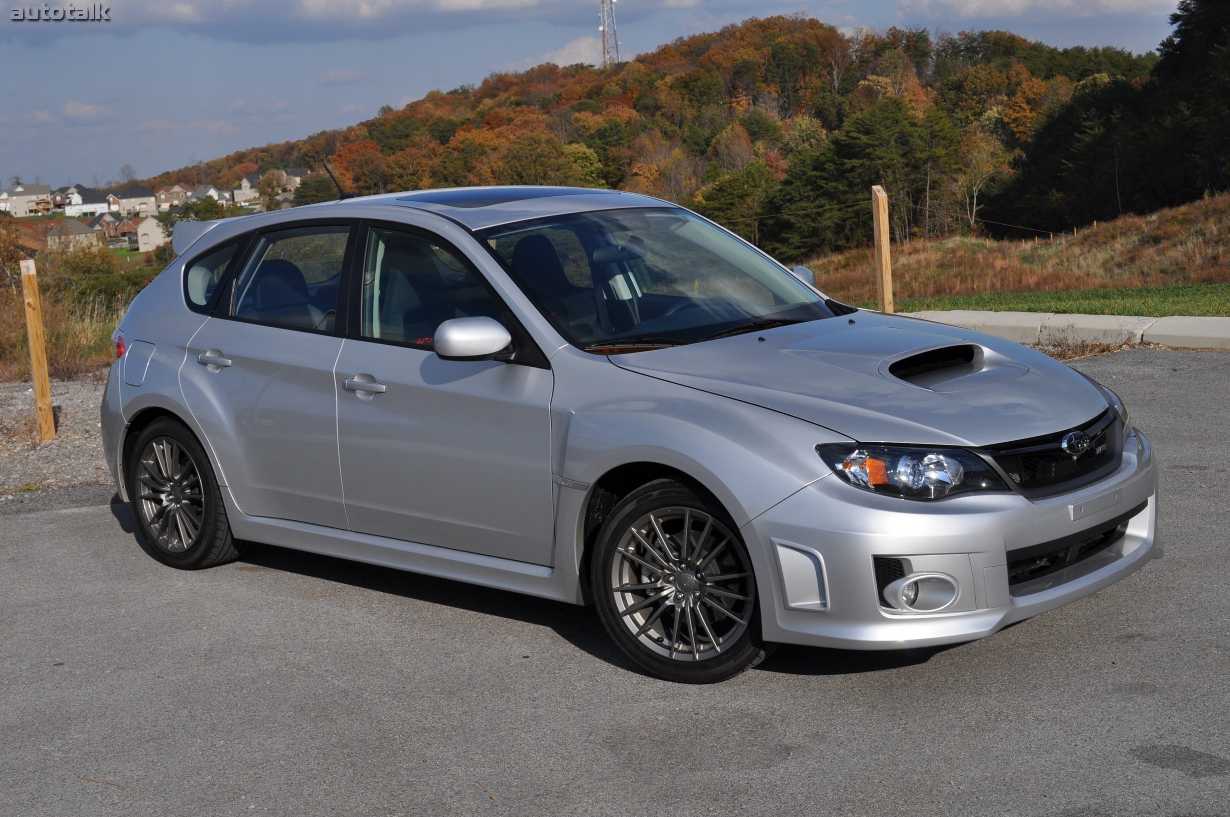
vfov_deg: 25.7
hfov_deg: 37.9
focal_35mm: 52
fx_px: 1792
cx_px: 615
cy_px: 408
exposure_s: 1/500
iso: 200
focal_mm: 35
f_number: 11
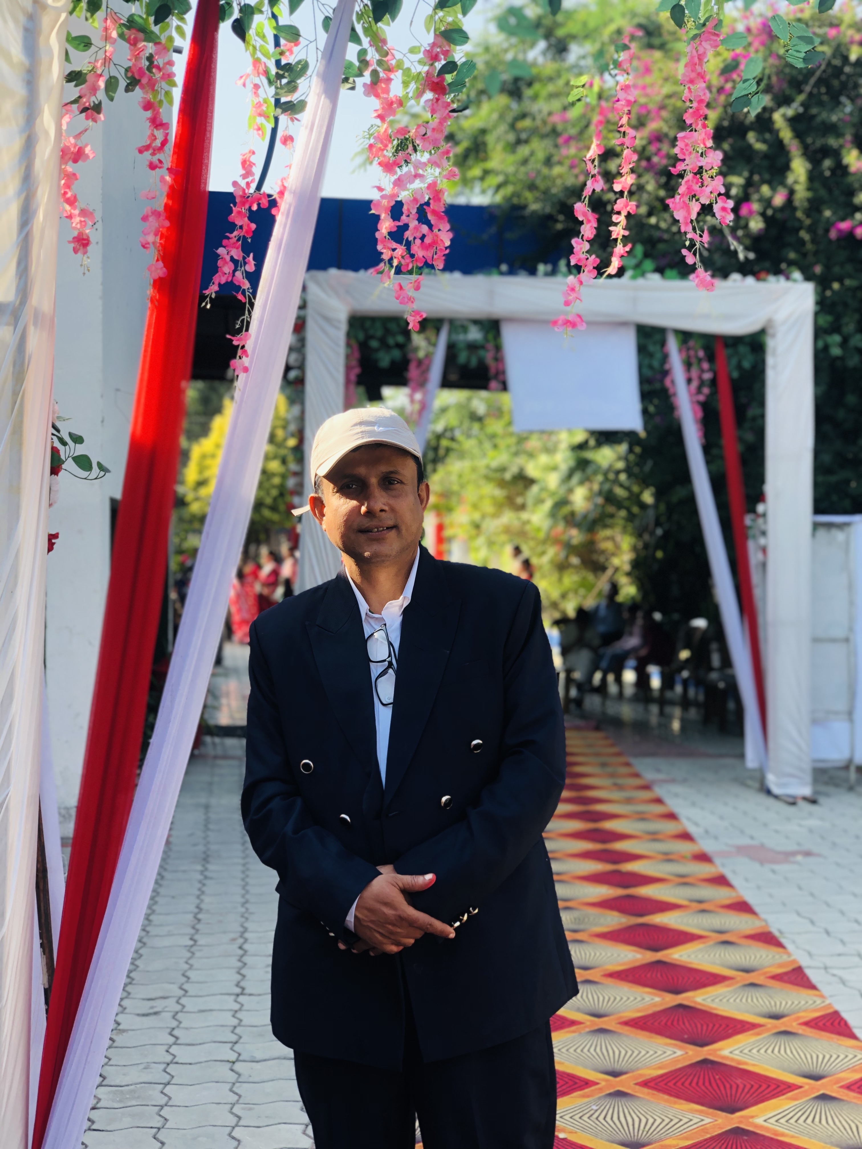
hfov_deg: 28.0
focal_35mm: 52
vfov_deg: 36.8
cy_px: 574
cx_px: 431
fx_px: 1727
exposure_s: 1/128
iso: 16
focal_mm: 6
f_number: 2.4
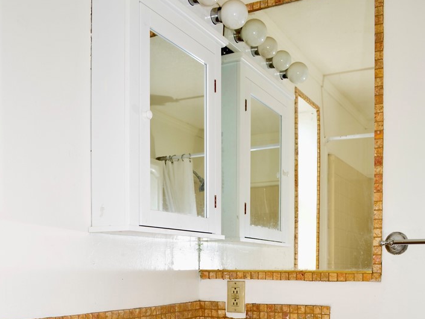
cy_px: 294
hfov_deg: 46.8
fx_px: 491
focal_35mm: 40
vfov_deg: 33.8
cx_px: 210
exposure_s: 1/60
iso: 200
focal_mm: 18
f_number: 6.3
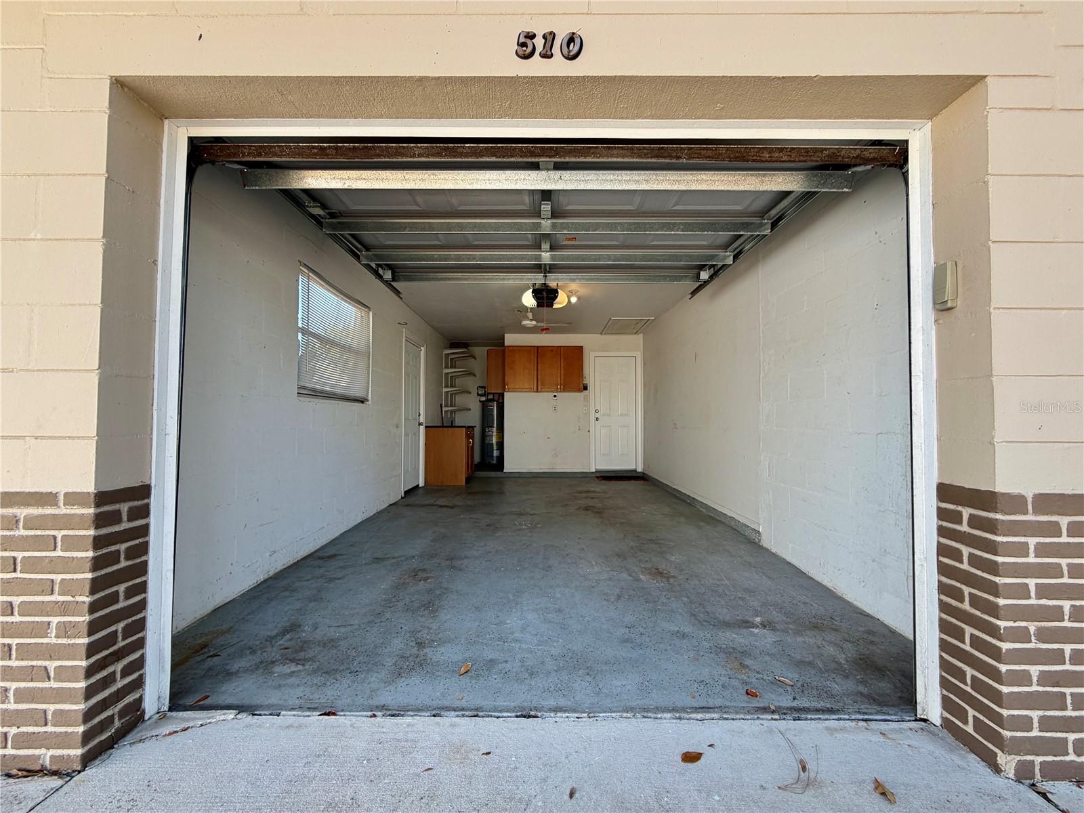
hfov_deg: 102.1
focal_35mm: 14
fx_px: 438
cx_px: 542
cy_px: 406
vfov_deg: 85.7
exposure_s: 1/121
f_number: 2.2
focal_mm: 2.22
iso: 40
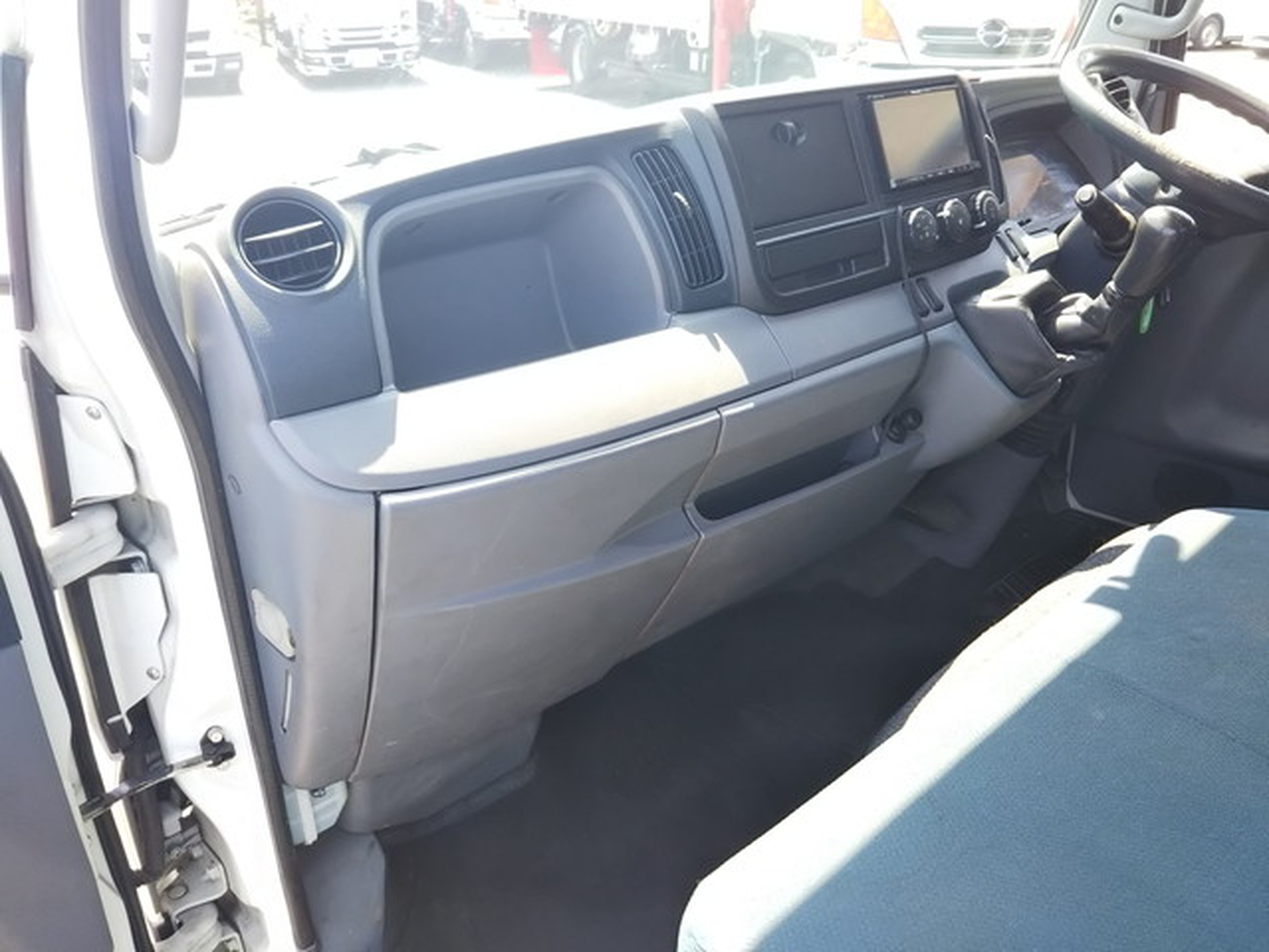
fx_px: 1100
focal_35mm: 30
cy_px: 476
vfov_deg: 46.8
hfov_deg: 60.0
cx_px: 634
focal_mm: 4
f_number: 2.2
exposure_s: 1/120
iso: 32
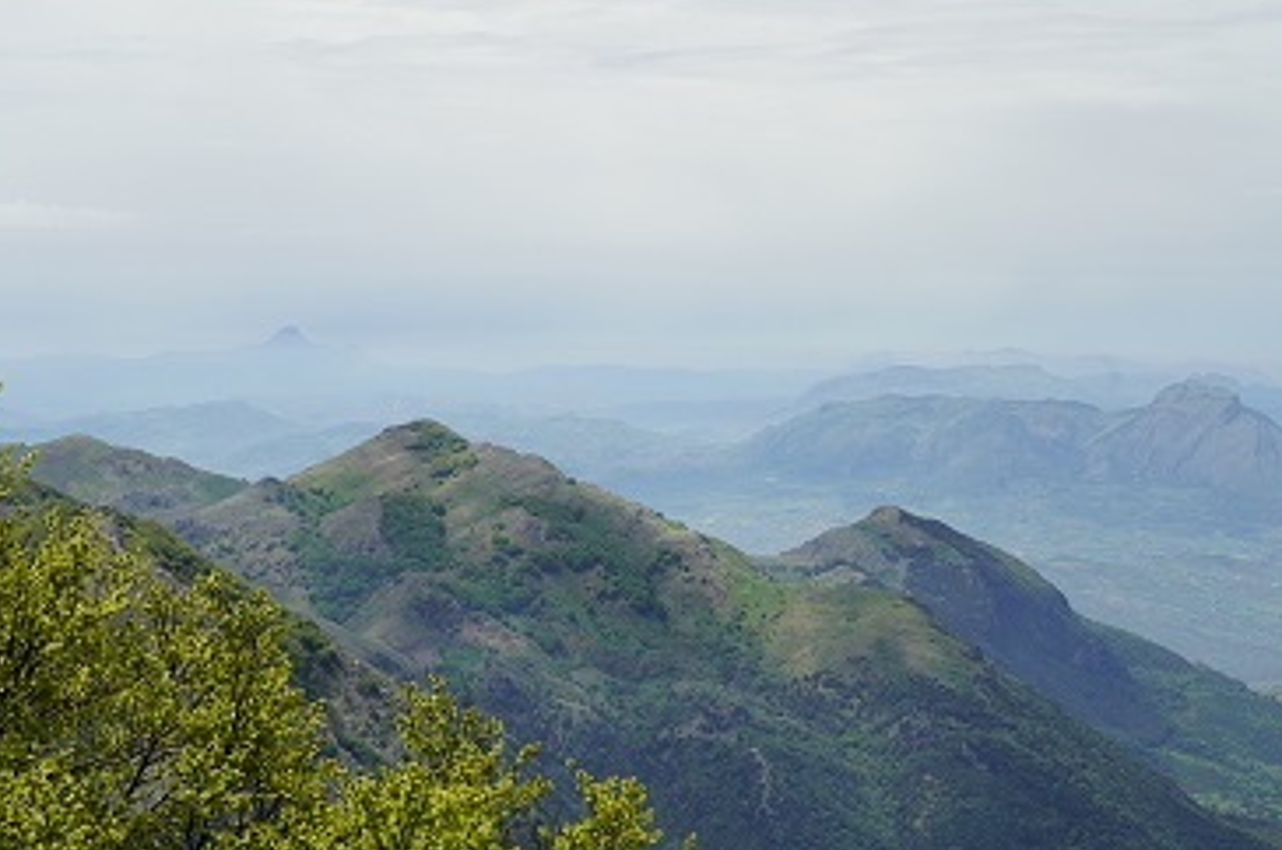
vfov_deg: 17.2
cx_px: 681
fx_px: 2808
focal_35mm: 79
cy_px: 418
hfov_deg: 25.7
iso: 100
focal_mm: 72
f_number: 8
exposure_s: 1/160
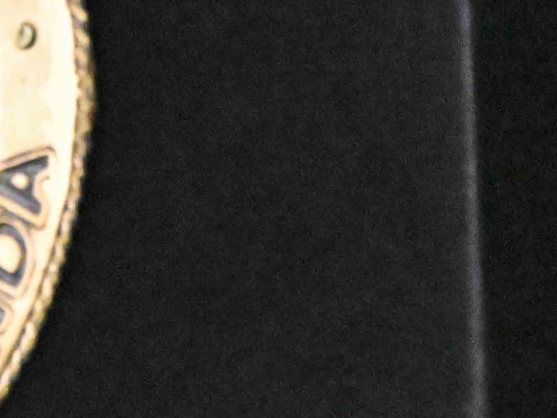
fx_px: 15610
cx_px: 459
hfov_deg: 2.0
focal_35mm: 970
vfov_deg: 1.5
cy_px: -487
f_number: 6.3
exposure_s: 1/500
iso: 12800
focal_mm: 160
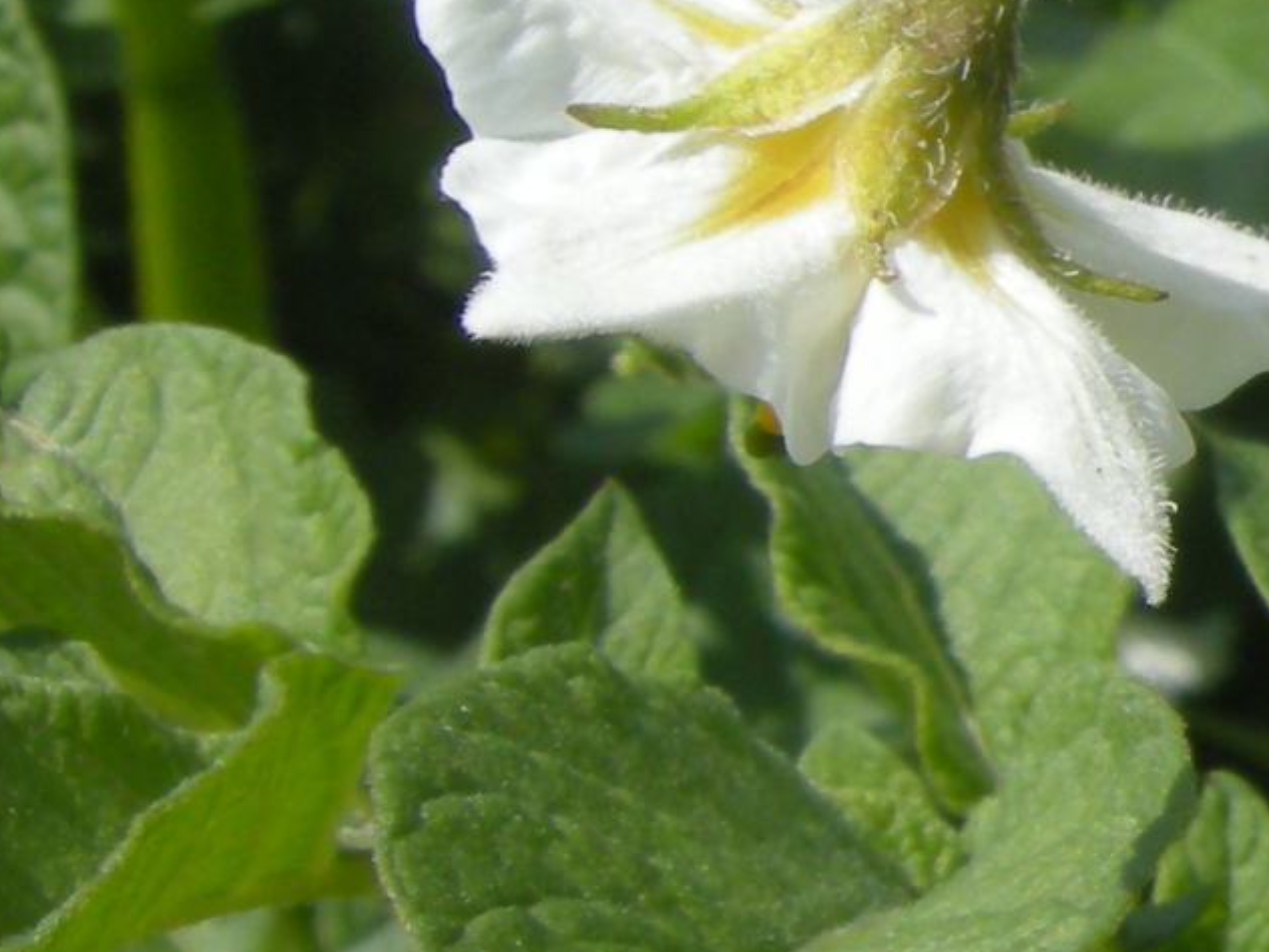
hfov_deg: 13.4
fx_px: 4876
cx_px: 2251
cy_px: 412
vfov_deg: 11.1
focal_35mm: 133
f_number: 6.1
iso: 64
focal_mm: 7.5
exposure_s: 1/246
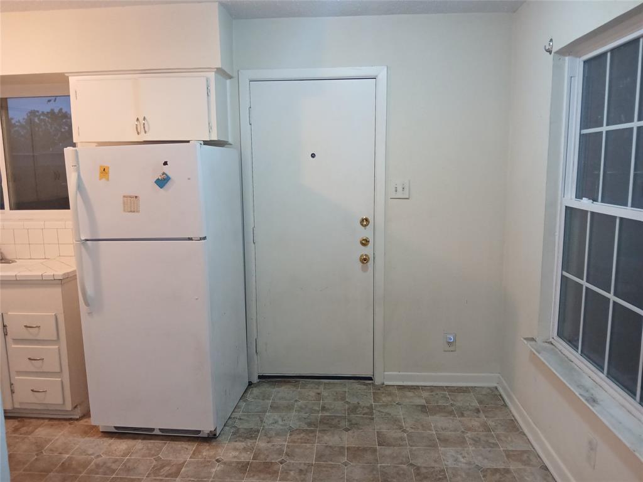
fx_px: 483
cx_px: 322
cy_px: 241
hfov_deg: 67.3
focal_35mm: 26
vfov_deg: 53.1
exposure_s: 1/33.3
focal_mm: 3.98
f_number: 1.8
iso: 250
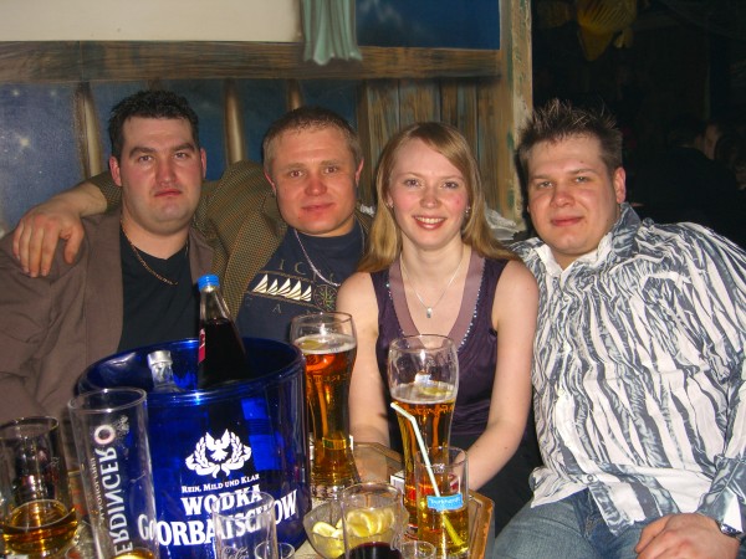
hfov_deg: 49.0
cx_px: 373
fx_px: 819
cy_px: 280
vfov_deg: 37.7
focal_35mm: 38
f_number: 2.8
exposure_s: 1/60
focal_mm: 7.9
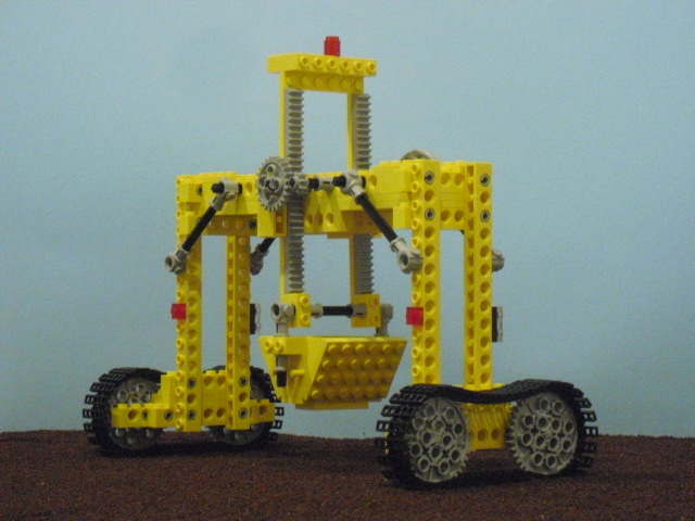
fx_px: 2148
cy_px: 260
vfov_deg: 13.8
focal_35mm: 107
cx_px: 348
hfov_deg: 18.4
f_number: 5.6
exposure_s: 1/10
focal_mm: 18.9
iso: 800
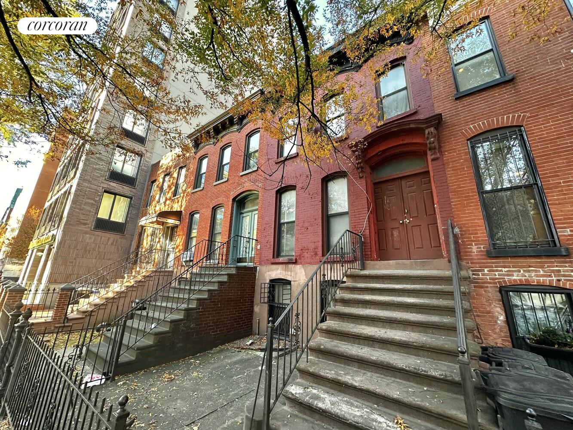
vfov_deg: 85.7
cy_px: 215
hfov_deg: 102.1
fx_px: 232
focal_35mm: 14
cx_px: 286
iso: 125
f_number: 2.2
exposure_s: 1/99
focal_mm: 2.22
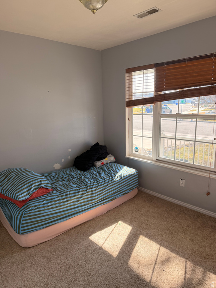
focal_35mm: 24
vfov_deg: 71.6
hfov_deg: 56.8
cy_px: 144
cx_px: 108
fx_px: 200
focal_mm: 6.76
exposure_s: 1/403
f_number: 1.78
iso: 100
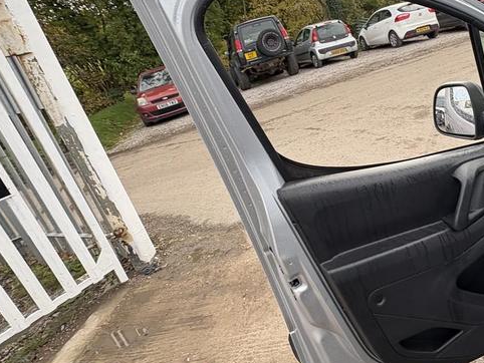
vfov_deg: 52.9
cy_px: 152
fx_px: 364
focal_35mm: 26
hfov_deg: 64.5
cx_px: 342
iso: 40
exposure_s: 1/134
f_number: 2.2
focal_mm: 2.22
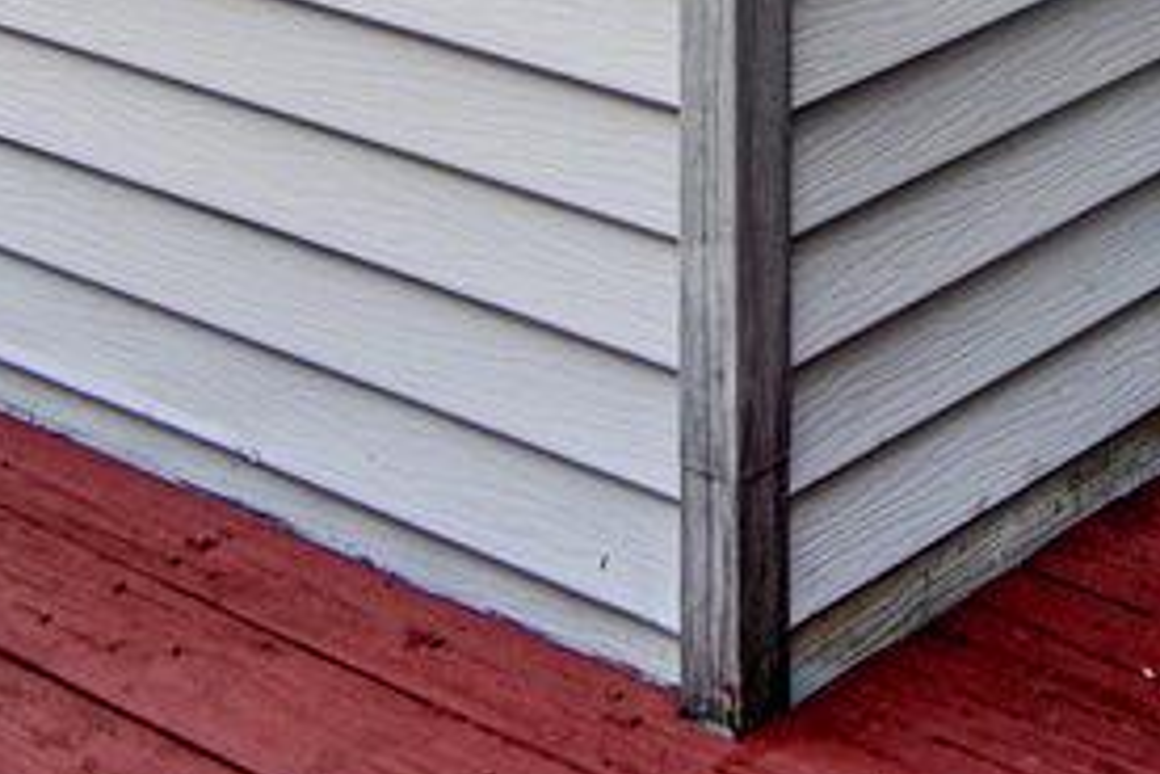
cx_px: 1437
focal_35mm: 100
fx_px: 3222
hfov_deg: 19.1
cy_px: -1317
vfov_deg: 10.7
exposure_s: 1/200
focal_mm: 16
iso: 200
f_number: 8
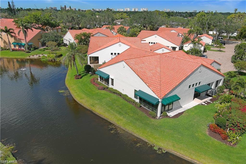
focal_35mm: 29
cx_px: 123
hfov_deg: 63.7
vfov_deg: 44.9
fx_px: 198
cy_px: 82
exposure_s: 1/2000
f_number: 2.8
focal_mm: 10.57
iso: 100
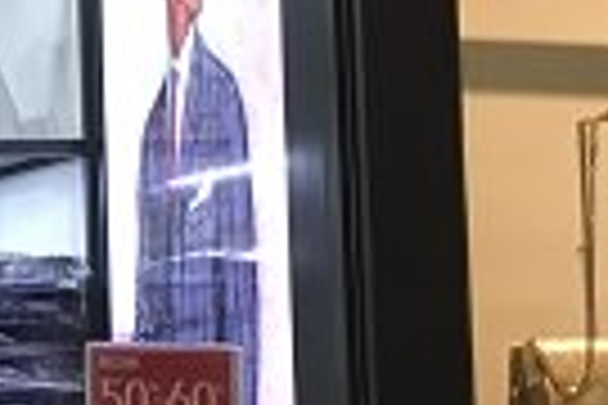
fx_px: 2719
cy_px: 135
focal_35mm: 161
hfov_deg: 11.5
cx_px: -622
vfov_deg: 8.5
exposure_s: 1/30
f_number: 2.2
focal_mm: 4.15
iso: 32
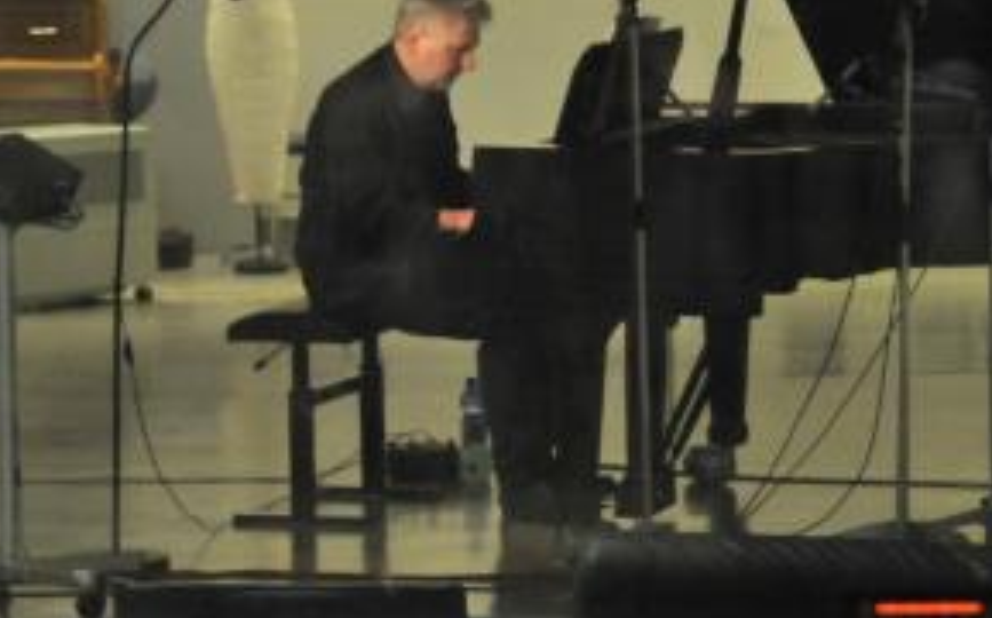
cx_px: 875
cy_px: 393
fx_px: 5672
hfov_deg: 10.0
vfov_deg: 6.2
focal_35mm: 210
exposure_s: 1/40
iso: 1600
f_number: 4.8
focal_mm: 62
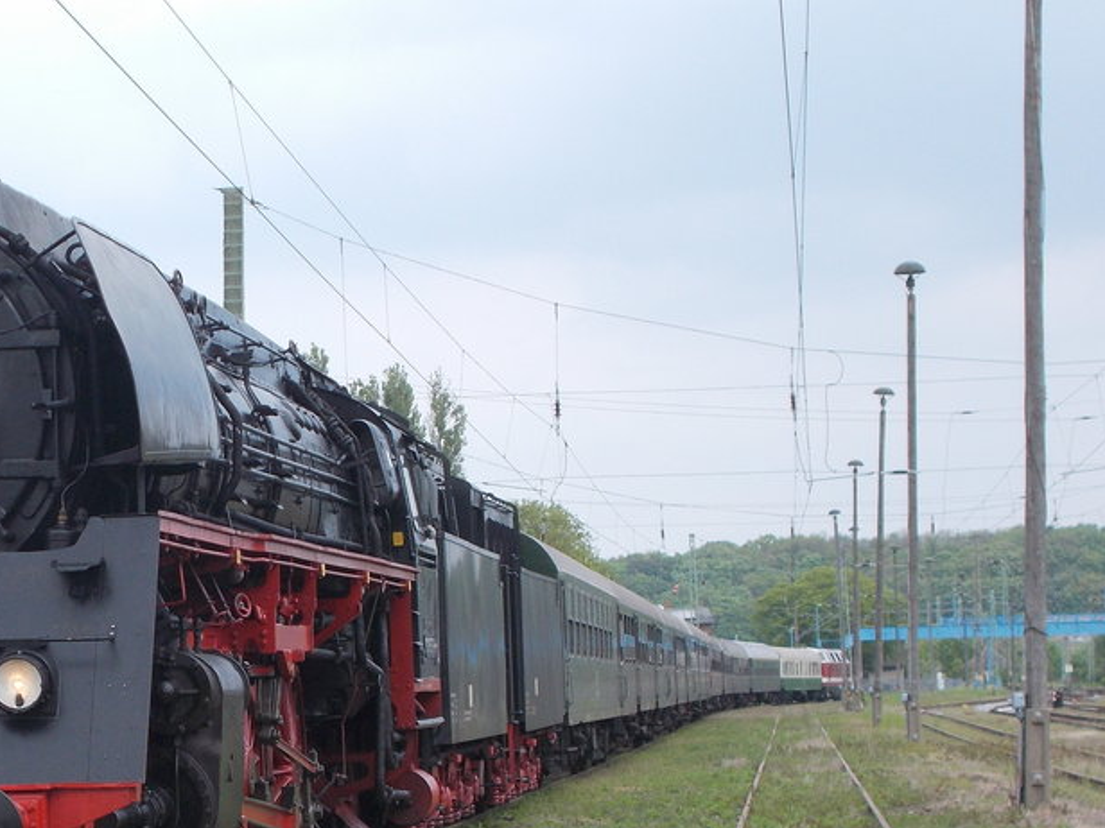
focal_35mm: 113
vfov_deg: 13.0
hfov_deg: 17.1
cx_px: 90
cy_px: 661
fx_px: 3607
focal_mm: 10.3
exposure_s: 1/320
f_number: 4.9
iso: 80
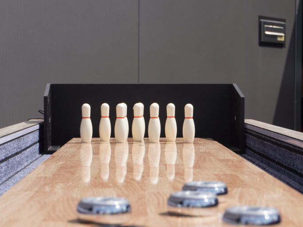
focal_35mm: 109
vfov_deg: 13.6
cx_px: 151
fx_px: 954
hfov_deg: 18.1
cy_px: 127
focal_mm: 50
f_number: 8
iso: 100
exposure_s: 1/320
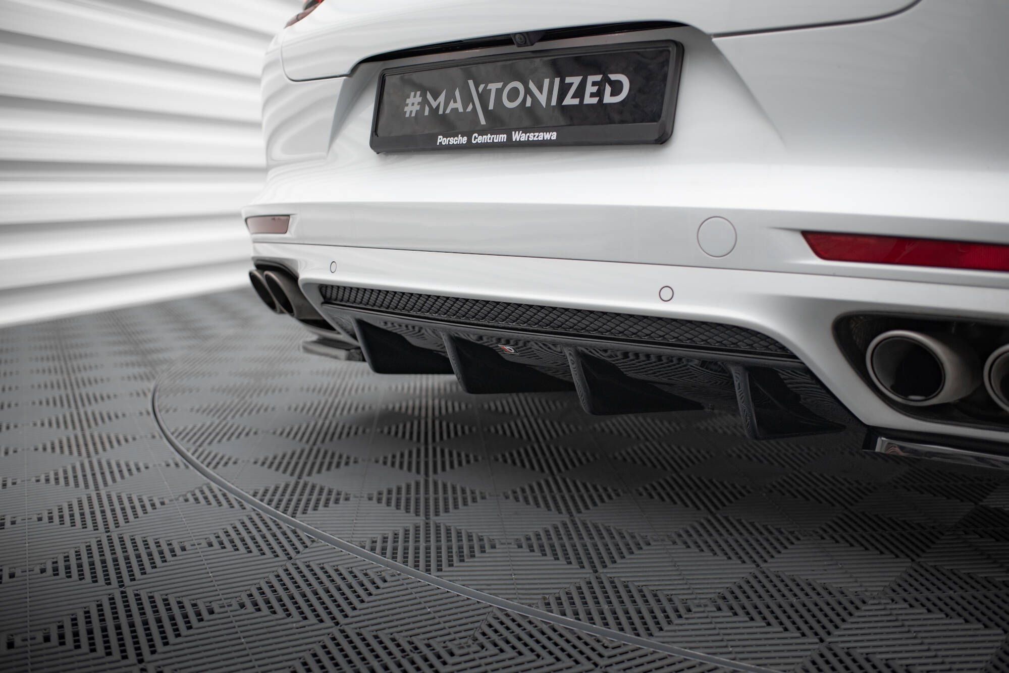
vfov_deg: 37.9
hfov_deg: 54.4
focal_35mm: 35
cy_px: 336
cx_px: 504
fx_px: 981
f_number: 2.5
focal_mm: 35
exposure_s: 1/160
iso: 500
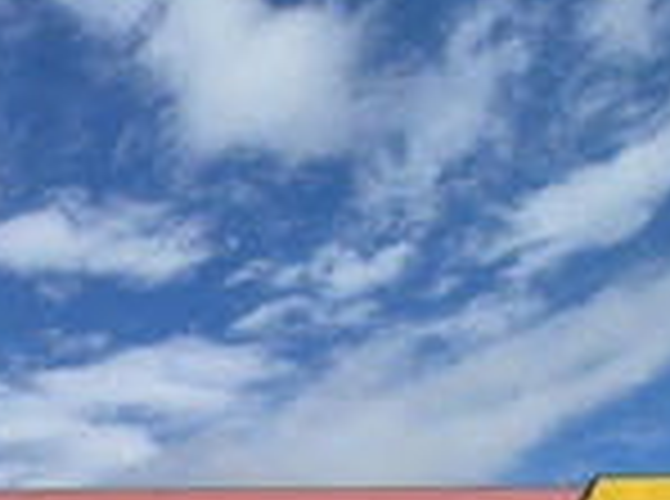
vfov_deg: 25.8
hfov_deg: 31.7
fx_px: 811
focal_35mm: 42
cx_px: -243
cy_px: 743
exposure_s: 1/3333
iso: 50
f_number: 2.2
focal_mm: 2.2
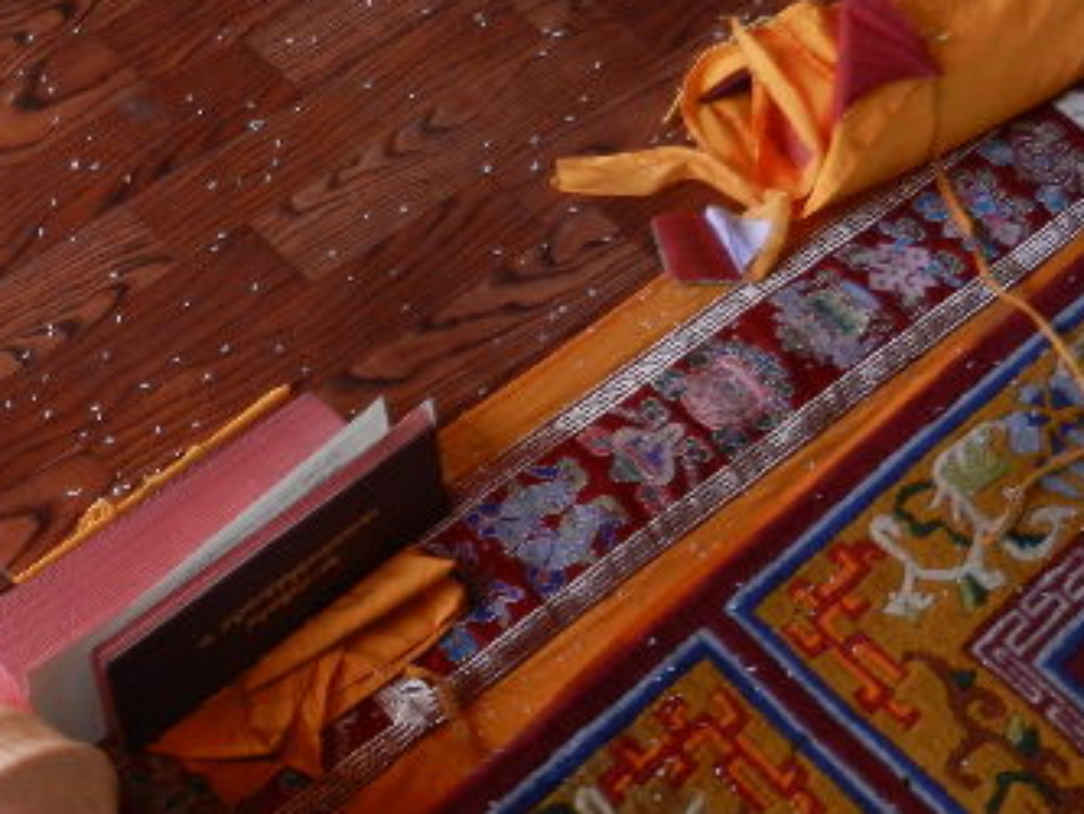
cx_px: 62
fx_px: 1880
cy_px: 804
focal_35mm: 60
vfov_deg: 23.5
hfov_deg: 30.4
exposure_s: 1/30
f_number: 3.5
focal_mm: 4.5
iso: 280
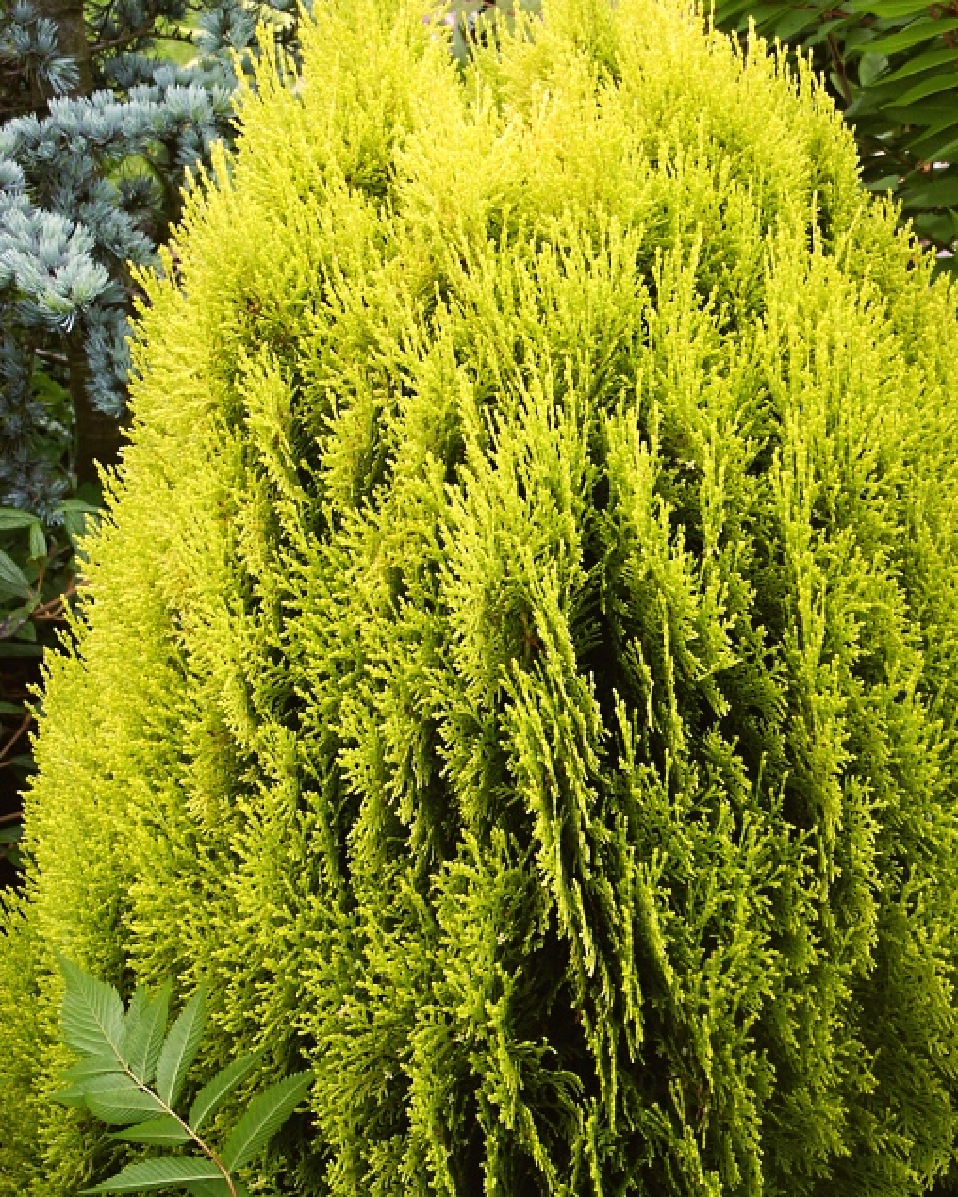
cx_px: 554
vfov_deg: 25.4
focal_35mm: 75
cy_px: 607
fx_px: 2658
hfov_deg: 20.4
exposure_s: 1/90
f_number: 3.6
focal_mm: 12.74
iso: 64
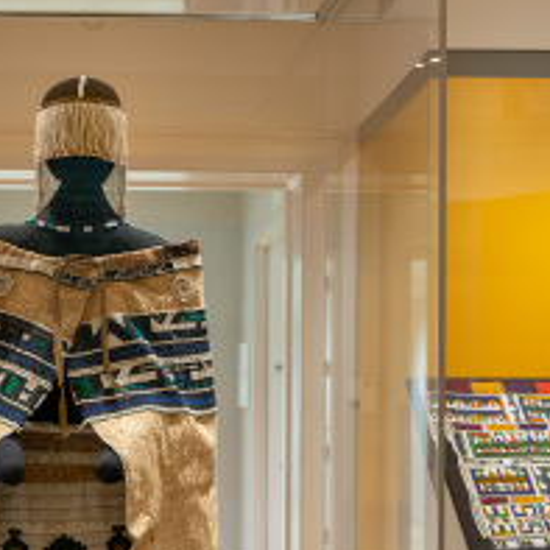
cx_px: 92
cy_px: 399
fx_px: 1115
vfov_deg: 27.4
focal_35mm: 62
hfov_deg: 27.1
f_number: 8
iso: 400
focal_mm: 24
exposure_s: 1/1.67
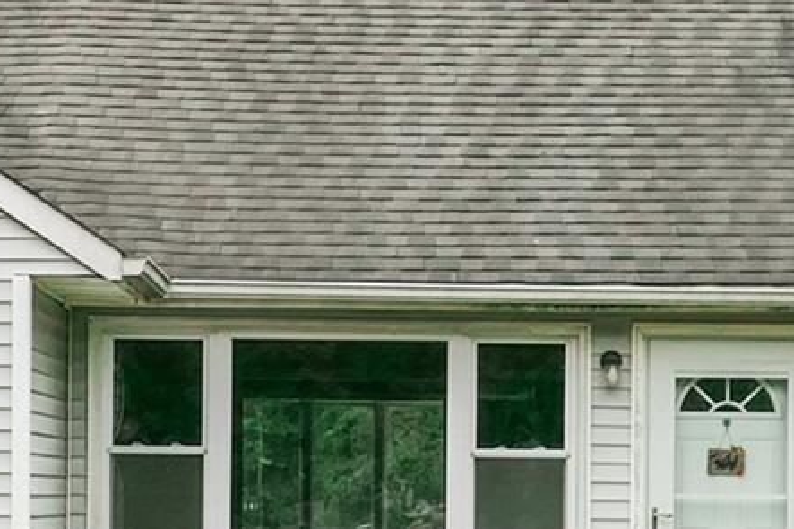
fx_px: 2447
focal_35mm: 111
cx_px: 468
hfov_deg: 18.4
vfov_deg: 12.2
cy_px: 516
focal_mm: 8.8
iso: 125
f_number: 2.8
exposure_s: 1/640
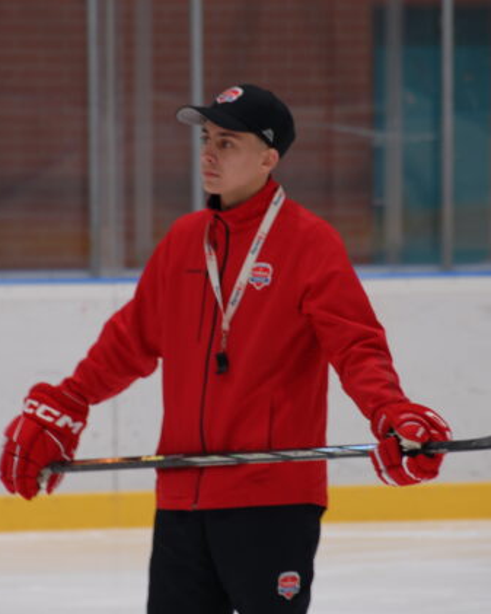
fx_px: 7717
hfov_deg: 3.6
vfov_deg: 4.6
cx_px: 220
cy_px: 308
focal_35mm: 425
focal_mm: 200
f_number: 5.6
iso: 100
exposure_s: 1/6
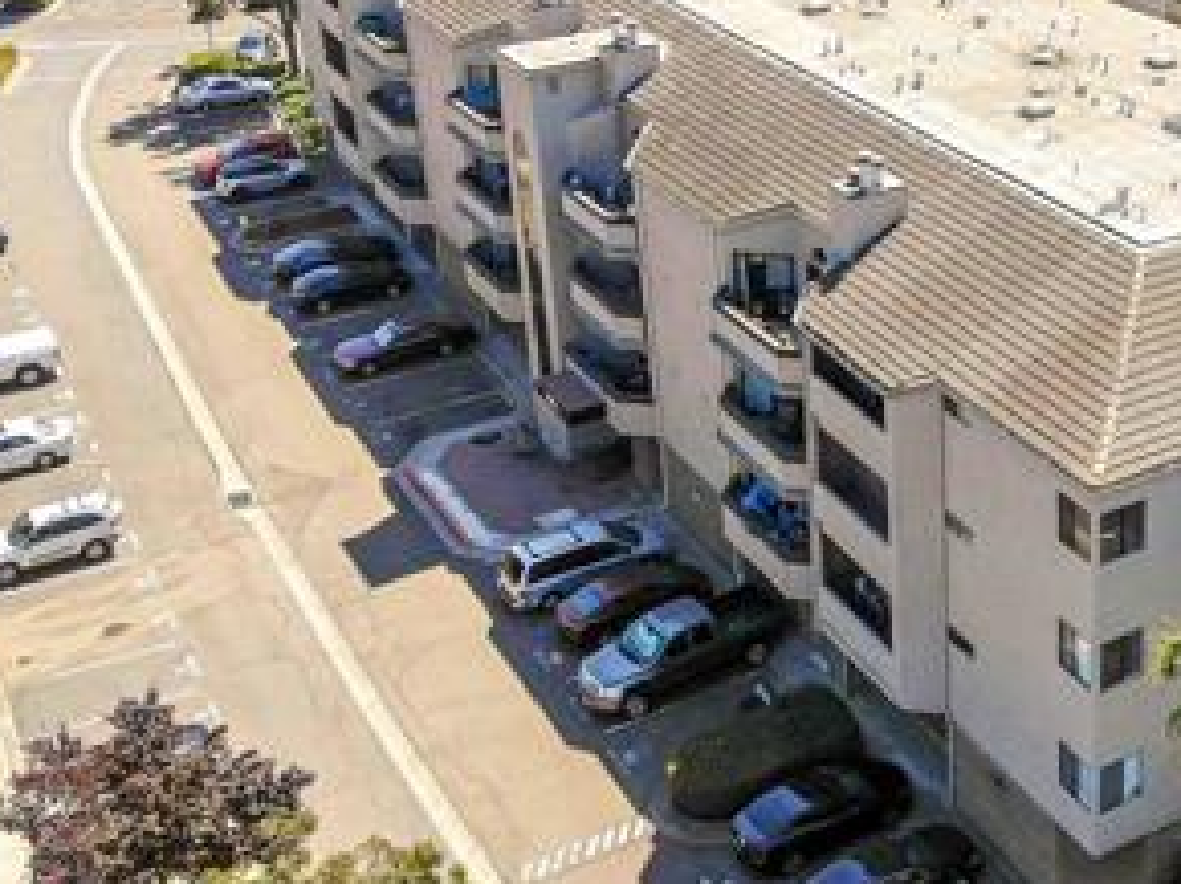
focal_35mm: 53
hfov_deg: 34.3
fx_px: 1807
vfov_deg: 27.0
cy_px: 183
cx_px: 1055
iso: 100
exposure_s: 1/640
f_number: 2.8
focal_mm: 4.5
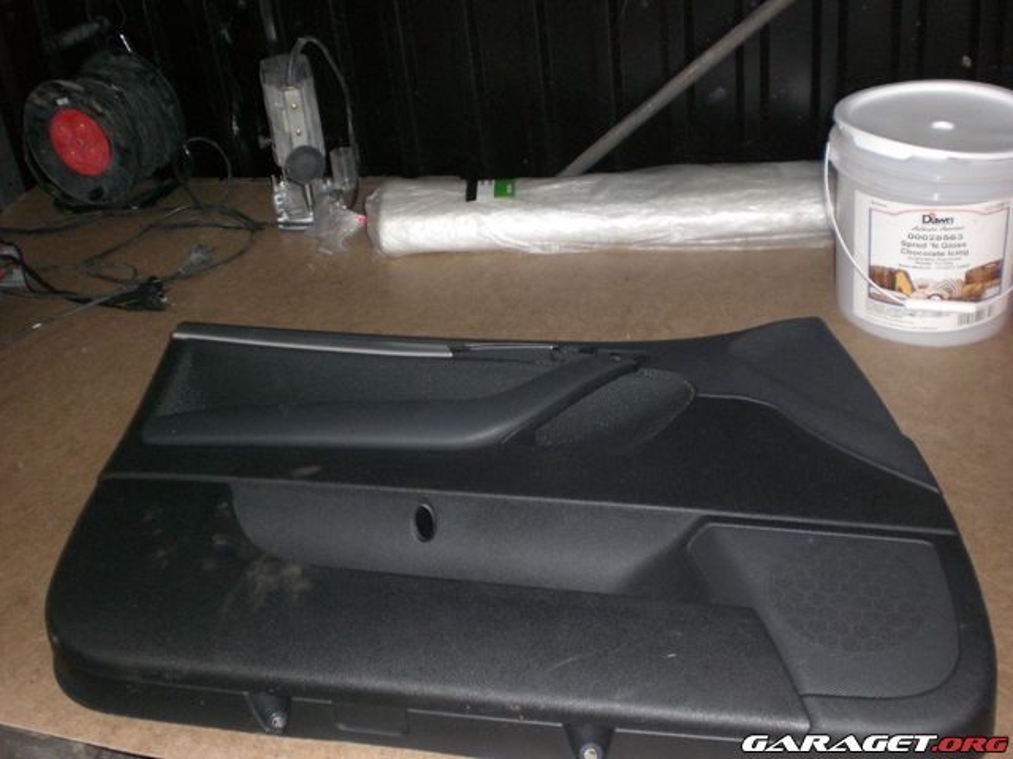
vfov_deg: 37.7
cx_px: 506
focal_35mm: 38
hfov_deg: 49.0
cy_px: 380
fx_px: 1112
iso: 200
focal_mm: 6.3
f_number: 3.1
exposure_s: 1/60
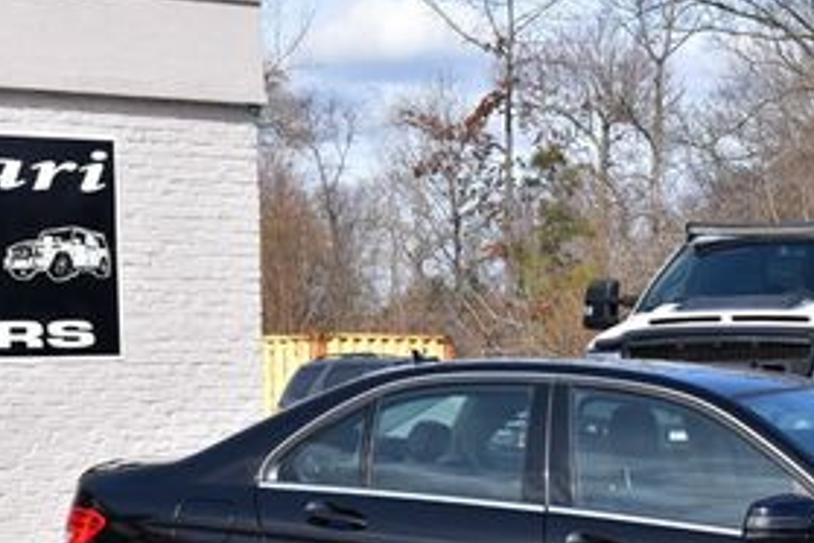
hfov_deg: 17.4
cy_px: 514
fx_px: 2645
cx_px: 595
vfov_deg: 11.6
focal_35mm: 117
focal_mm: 34
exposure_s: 1/500
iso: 360
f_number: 11
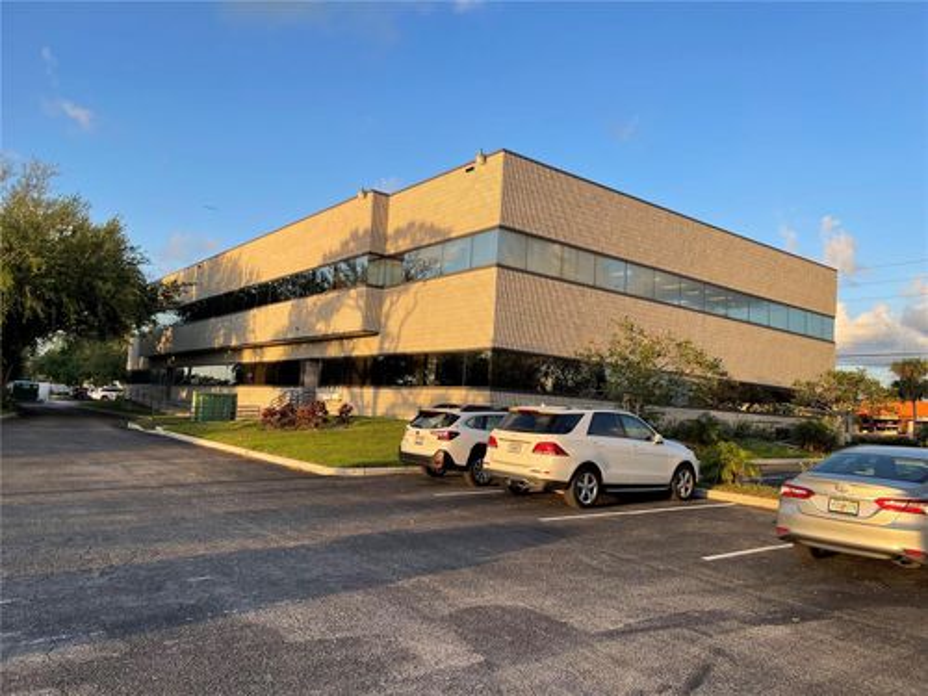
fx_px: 670
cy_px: 348
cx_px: 464
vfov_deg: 54.9
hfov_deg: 69.4
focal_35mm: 25
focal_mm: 5.1
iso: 32
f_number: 1.6
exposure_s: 1/923
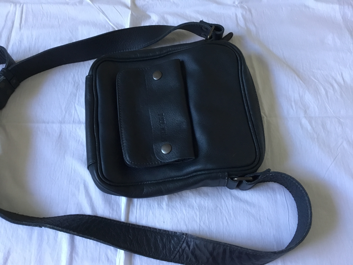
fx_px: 316
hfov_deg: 58.4
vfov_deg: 45.4
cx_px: 176
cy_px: 132
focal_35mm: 31
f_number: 2.4
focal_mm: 3.3
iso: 160
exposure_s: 1/33
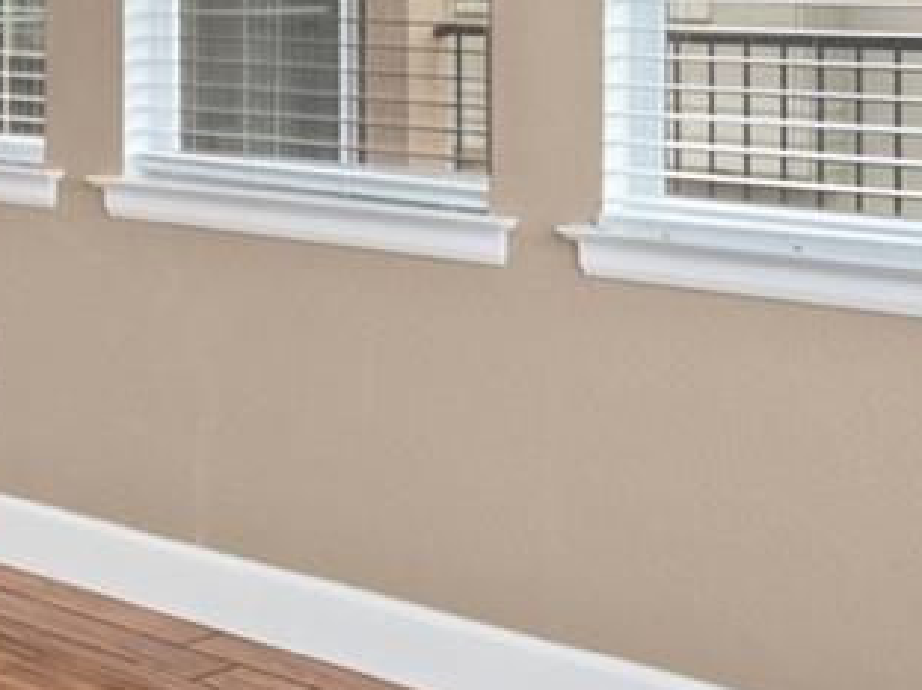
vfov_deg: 17.0
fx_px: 2236
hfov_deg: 22.6
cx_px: 53
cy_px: -52
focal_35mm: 84
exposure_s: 1
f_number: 8
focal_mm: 17
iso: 400
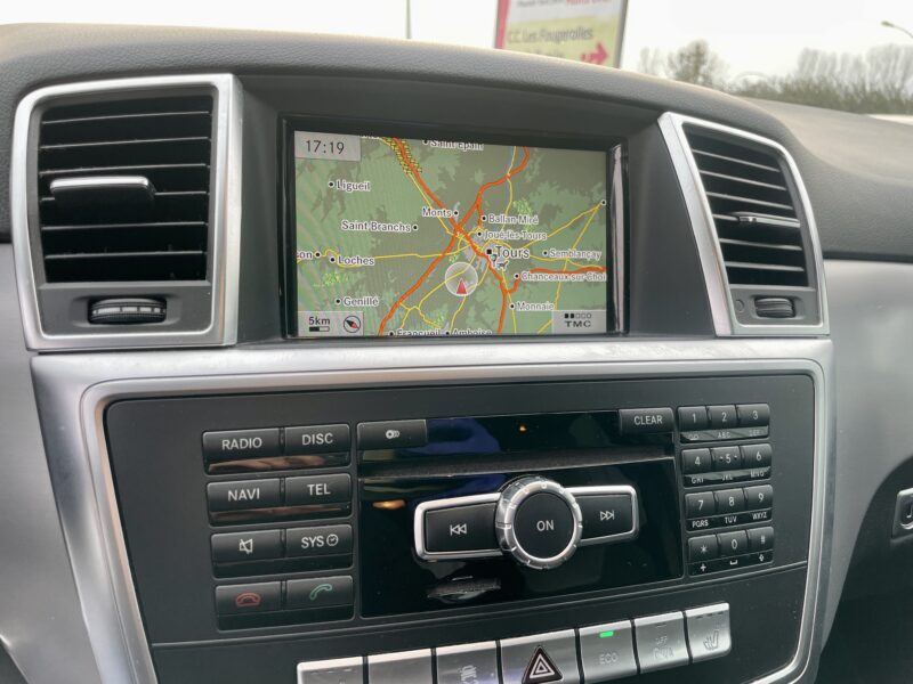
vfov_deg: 53.1
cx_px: 456
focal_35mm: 26
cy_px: 342
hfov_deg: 67.3
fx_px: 686
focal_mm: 4.2
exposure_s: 1/121
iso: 80
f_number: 1.6
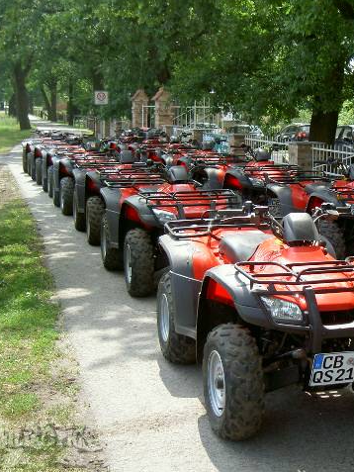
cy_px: 236
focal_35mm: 59
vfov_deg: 32.7
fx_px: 804
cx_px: 306
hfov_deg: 24.3
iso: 50
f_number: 2.9
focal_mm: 9
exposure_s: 1/250
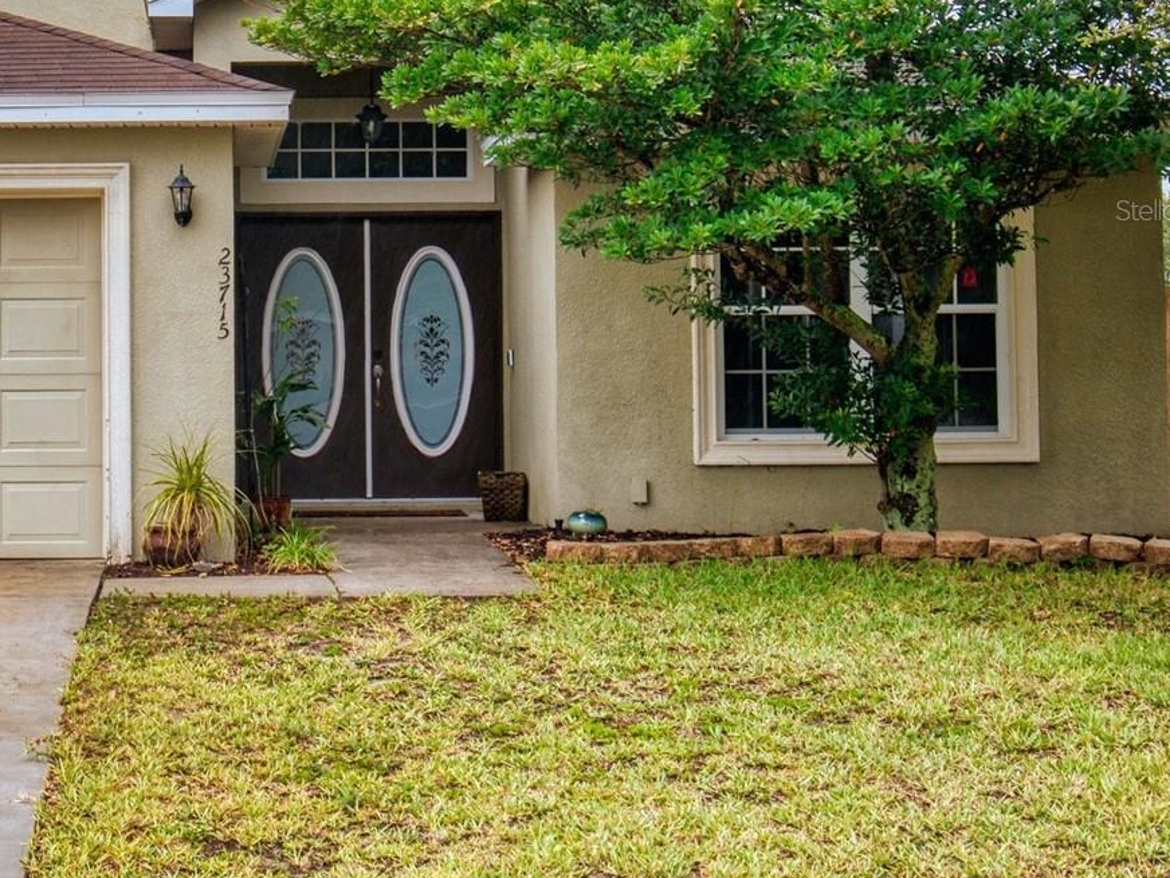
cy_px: 209
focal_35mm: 77
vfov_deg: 19.0
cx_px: 170
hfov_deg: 24.8
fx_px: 2603
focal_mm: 21
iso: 200
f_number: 8
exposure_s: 1/320
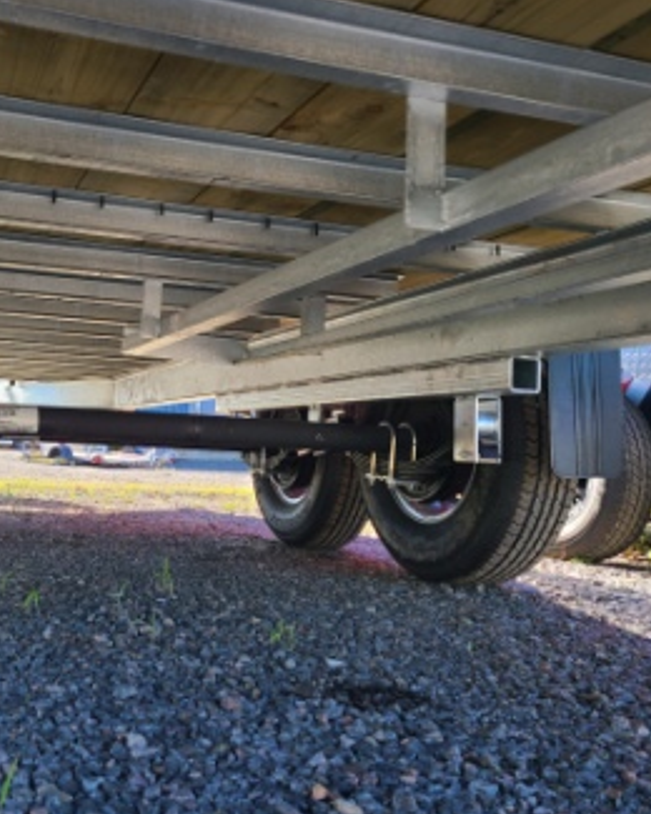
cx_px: 175
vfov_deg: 51.5
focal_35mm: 35
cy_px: 398
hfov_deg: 41.2
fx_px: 843
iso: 40
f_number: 1.8
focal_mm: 5.4
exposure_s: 1/220
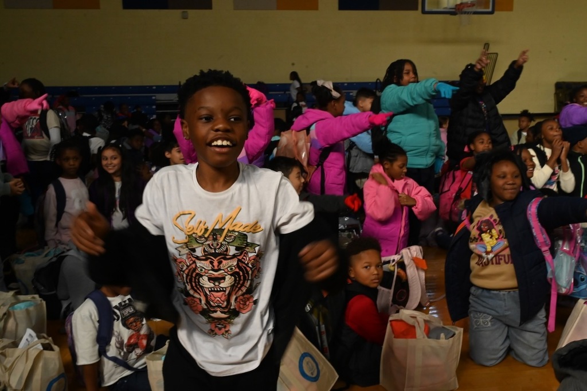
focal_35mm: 37
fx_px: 603
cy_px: 196
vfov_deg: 35.9
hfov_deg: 51.9
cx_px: 294
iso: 5000
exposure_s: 1/80
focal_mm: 37
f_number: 16
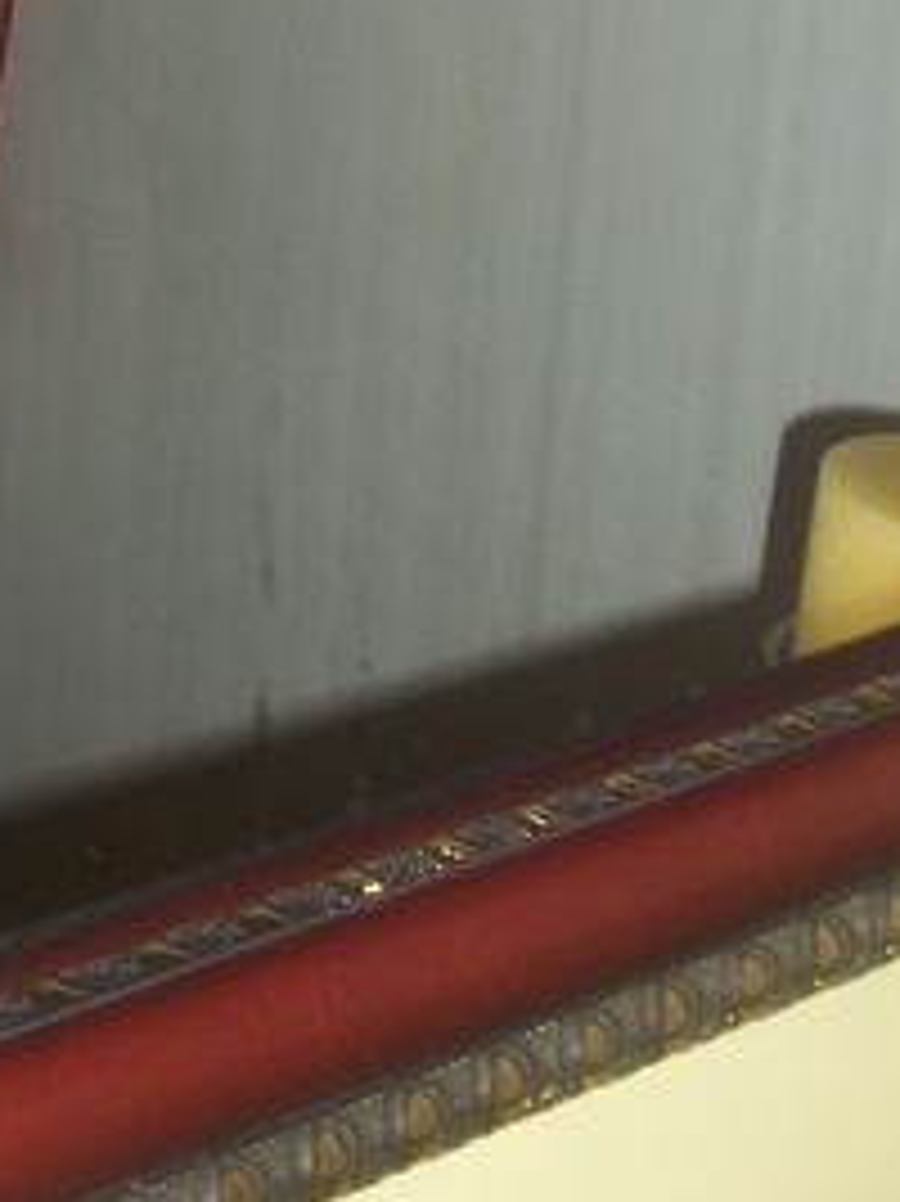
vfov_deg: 19.2
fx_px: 3331
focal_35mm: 96
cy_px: -270
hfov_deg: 14.8
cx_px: -212
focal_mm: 5.7
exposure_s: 1/30
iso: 64
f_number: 2.9
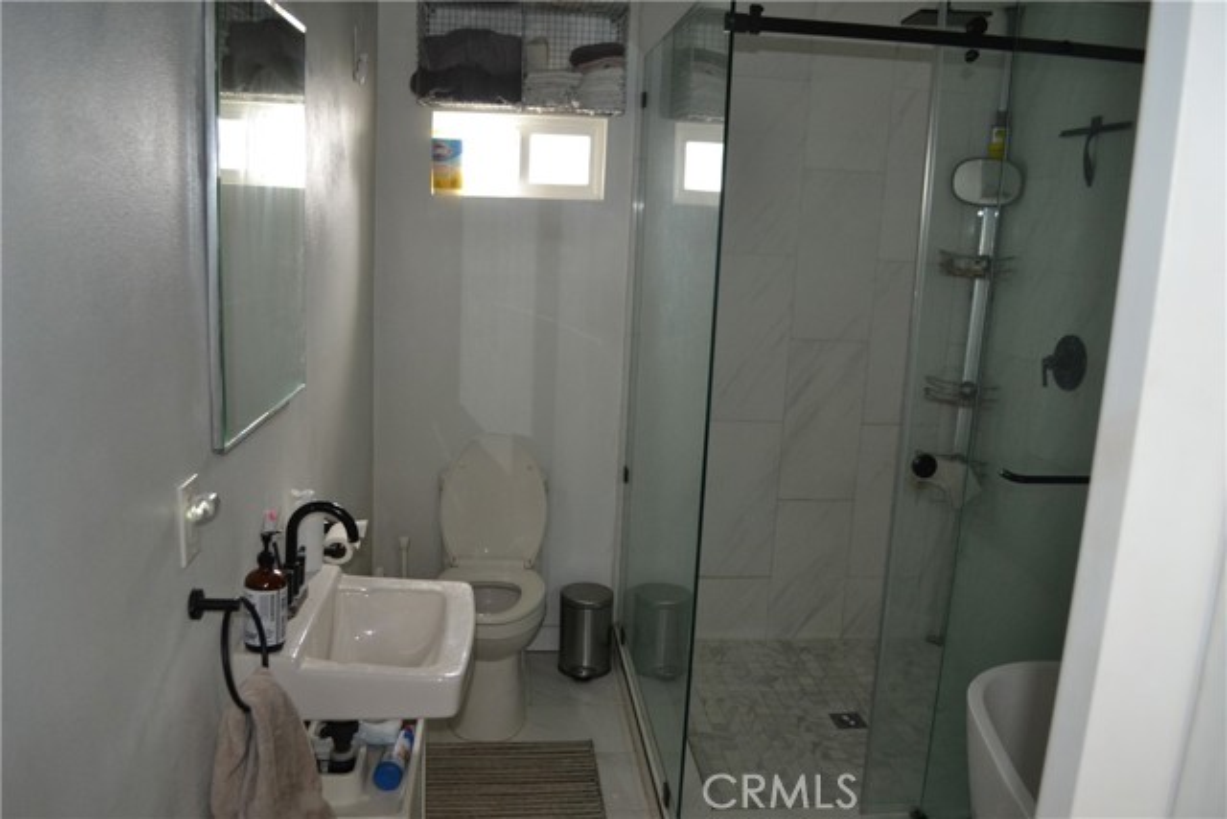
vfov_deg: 48.0
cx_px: 614
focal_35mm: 27
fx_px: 920
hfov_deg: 67.4
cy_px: 410
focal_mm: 18
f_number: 3.5
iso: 800
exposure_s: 1/60
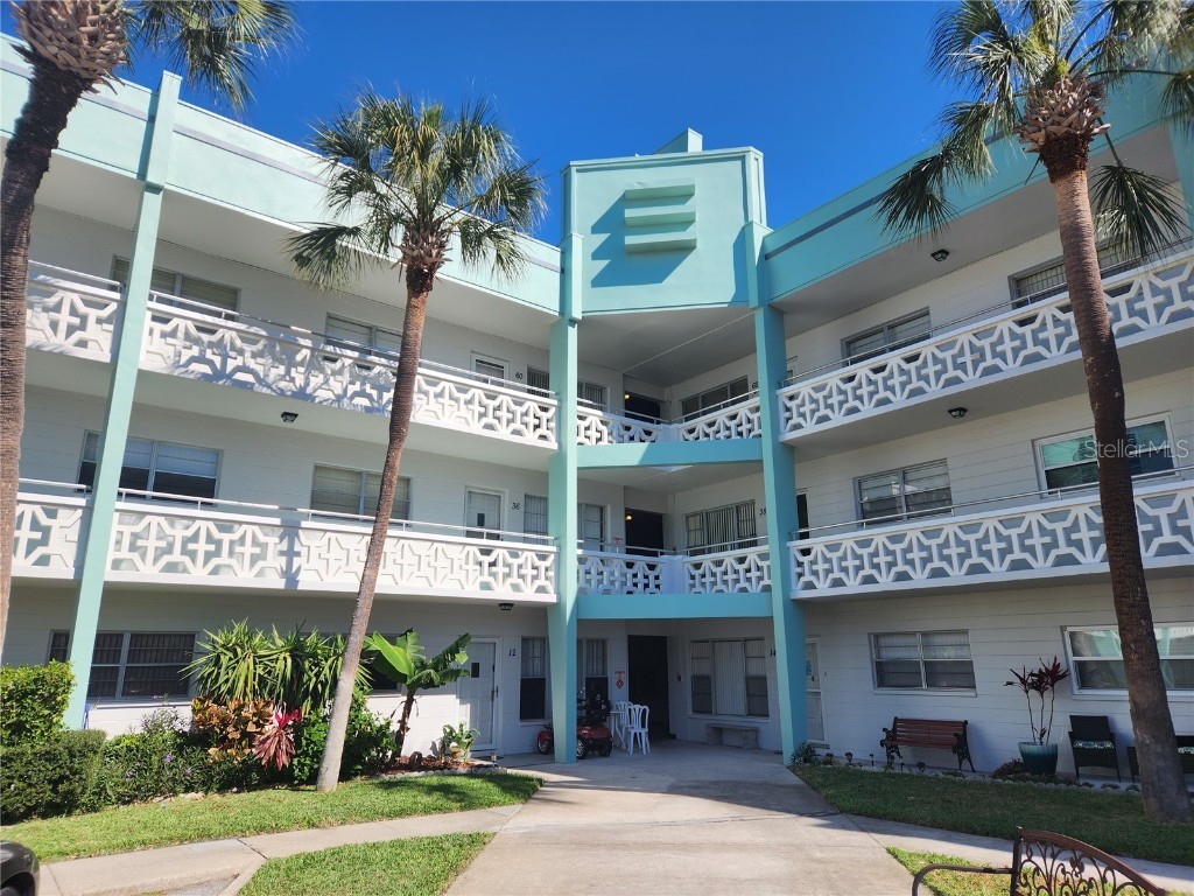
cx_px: 597
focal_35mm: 23
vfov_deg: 58.9
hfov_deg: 73.9
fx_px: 793
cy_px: 448
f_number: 1.8
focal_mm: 5.4
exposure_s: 1/1967
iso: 20
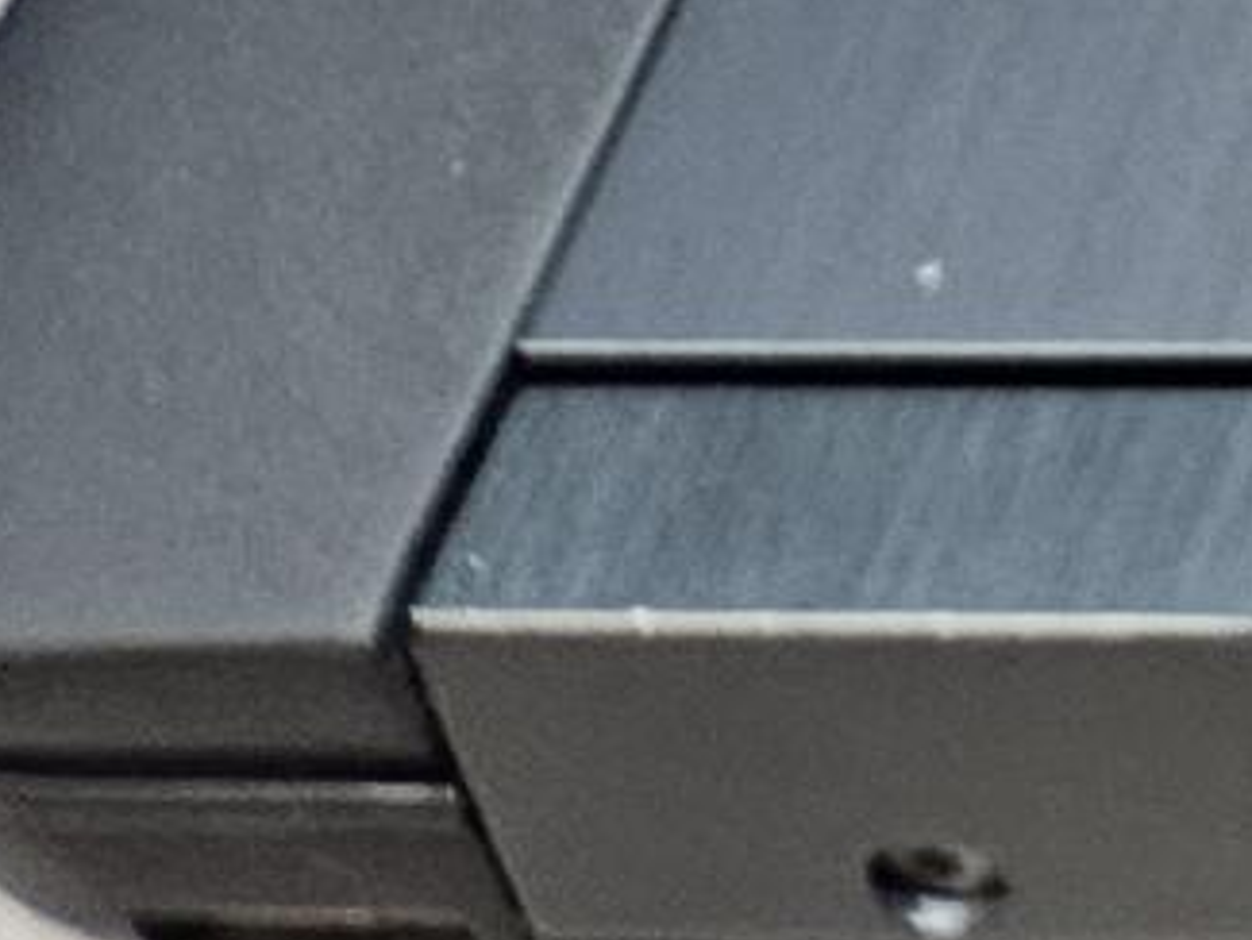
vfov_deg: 6.9
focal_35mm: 181
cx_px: 4661
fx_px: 6549
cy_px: -2423
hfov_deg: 7.9
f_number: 1.8
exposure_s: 1/100
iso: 320
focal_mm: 5.4
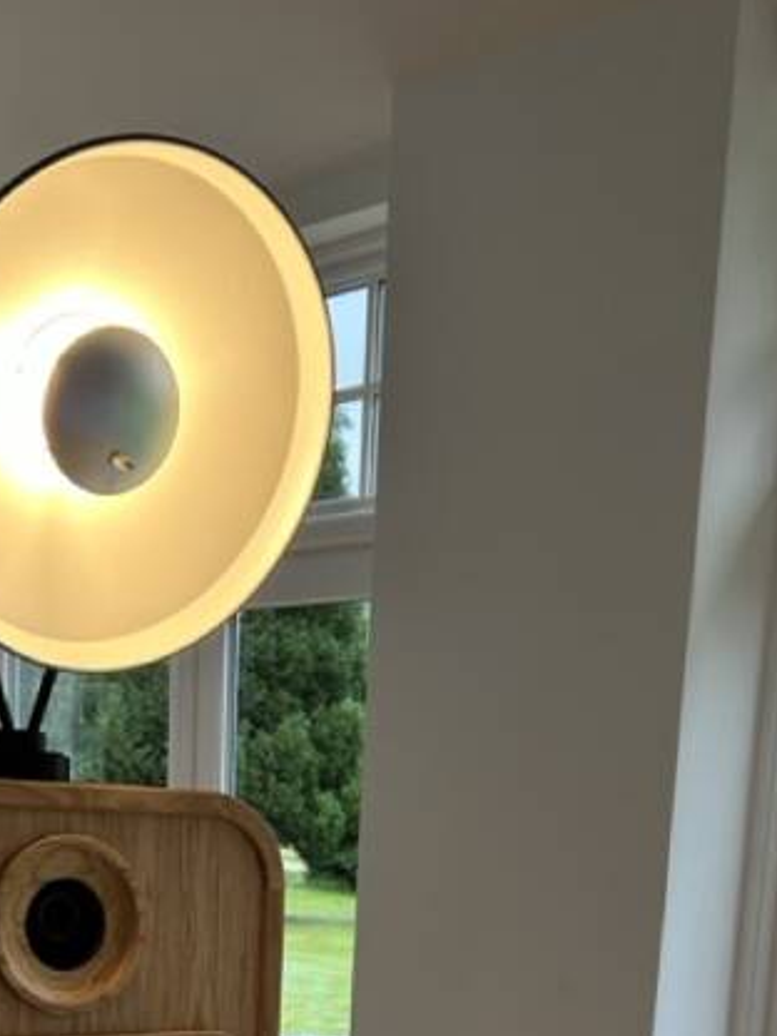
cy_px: 1170
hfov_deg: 22.9
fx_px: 1915
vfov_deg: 27.4
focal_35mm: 64
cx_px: 359
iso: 40
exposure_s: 1/157
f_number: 1.5
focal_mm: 5.7
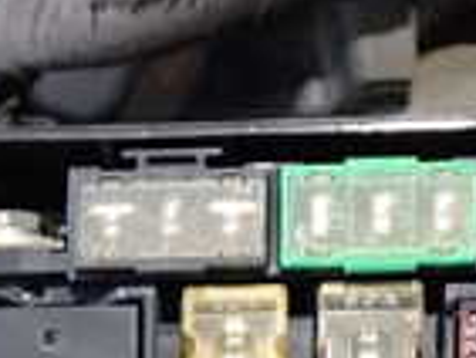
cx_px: -7
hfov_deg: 12.7
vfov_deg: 9.1
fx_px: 2106
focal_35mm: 153
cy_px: 719
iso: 500
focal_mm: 6.37
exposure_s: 1/40
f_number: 2.5
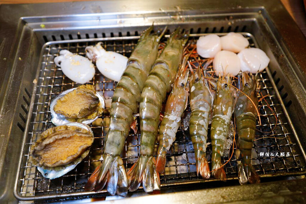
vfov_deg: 46.4
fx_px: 238
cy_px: 102
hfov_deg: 65.5
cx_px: 153
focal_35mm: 28
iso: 320
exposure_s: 1/30
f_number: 2.8
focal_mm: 28
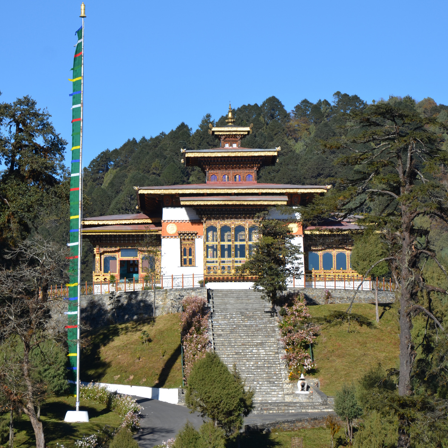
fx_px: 2967
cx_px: 224
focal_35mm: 203
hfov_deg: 8.6
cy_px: 169
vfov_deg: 8.6
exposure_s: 1/250
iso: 100
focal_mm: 105
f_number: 8
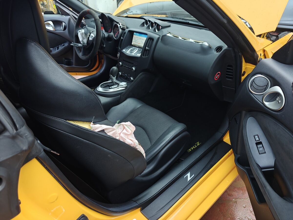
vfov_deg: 58.9
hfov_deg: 73.9
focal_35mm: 23
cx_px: 146
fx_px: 195
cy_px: 110
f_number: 1.69
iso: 200
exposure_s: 1/100
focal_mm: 6.06
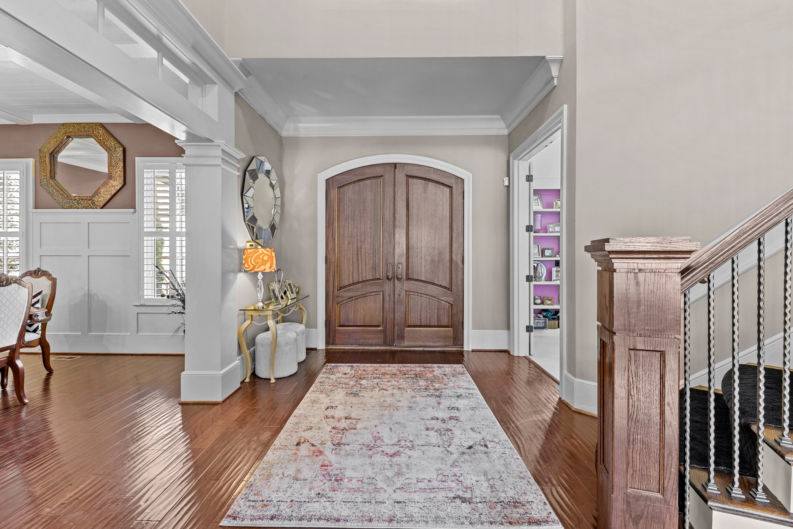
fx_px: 330
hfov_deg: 100.4
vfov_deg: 77.3
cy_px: 264
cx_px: 396
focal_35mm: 15
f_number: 7.1
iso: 400
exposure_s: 1.3
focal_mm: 15
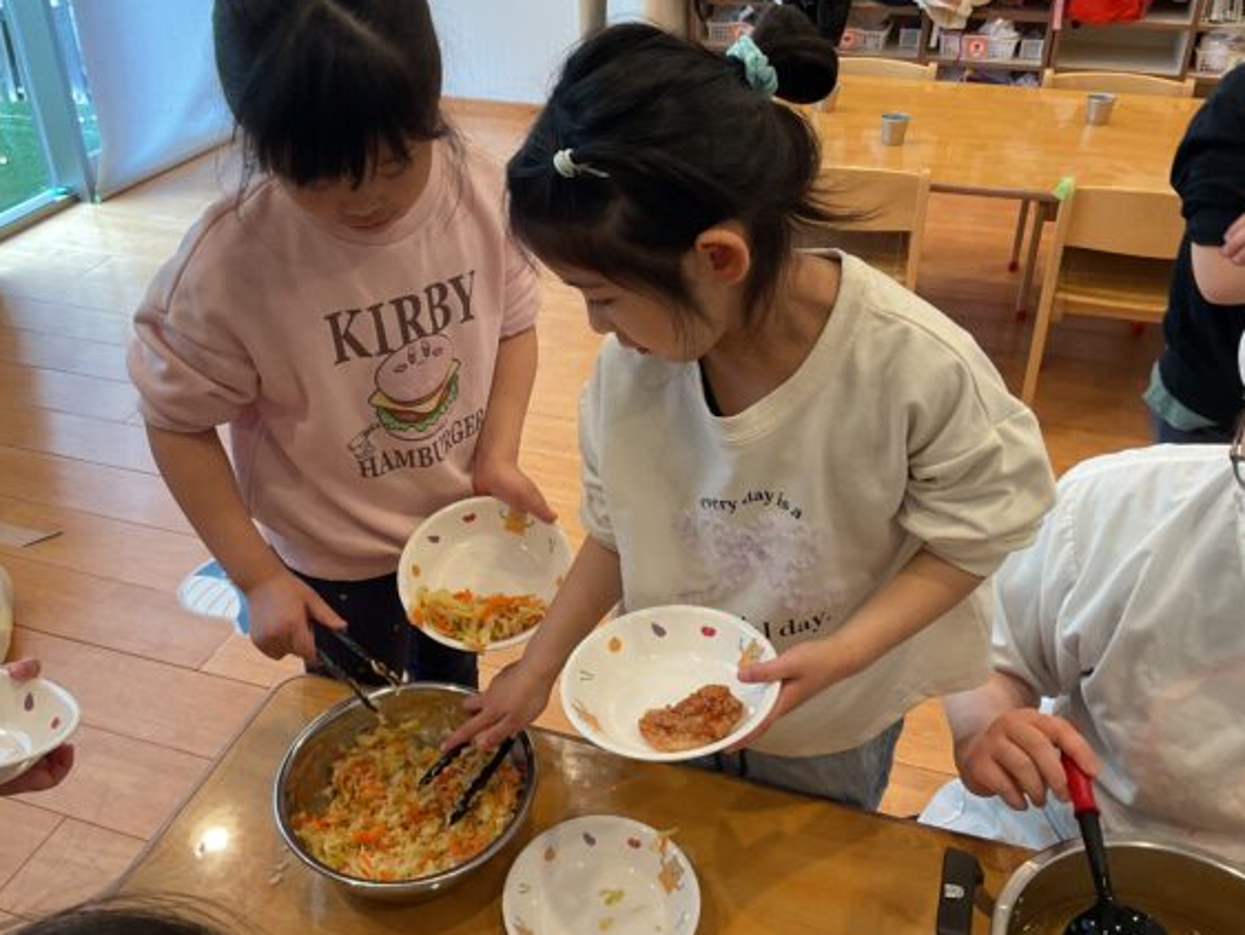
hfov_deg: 55.3
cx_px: 598
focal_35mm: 33
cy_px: 430
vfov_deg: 42.9
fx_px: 1187
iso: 50
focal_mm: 3
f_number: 1.8
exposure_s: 1/60
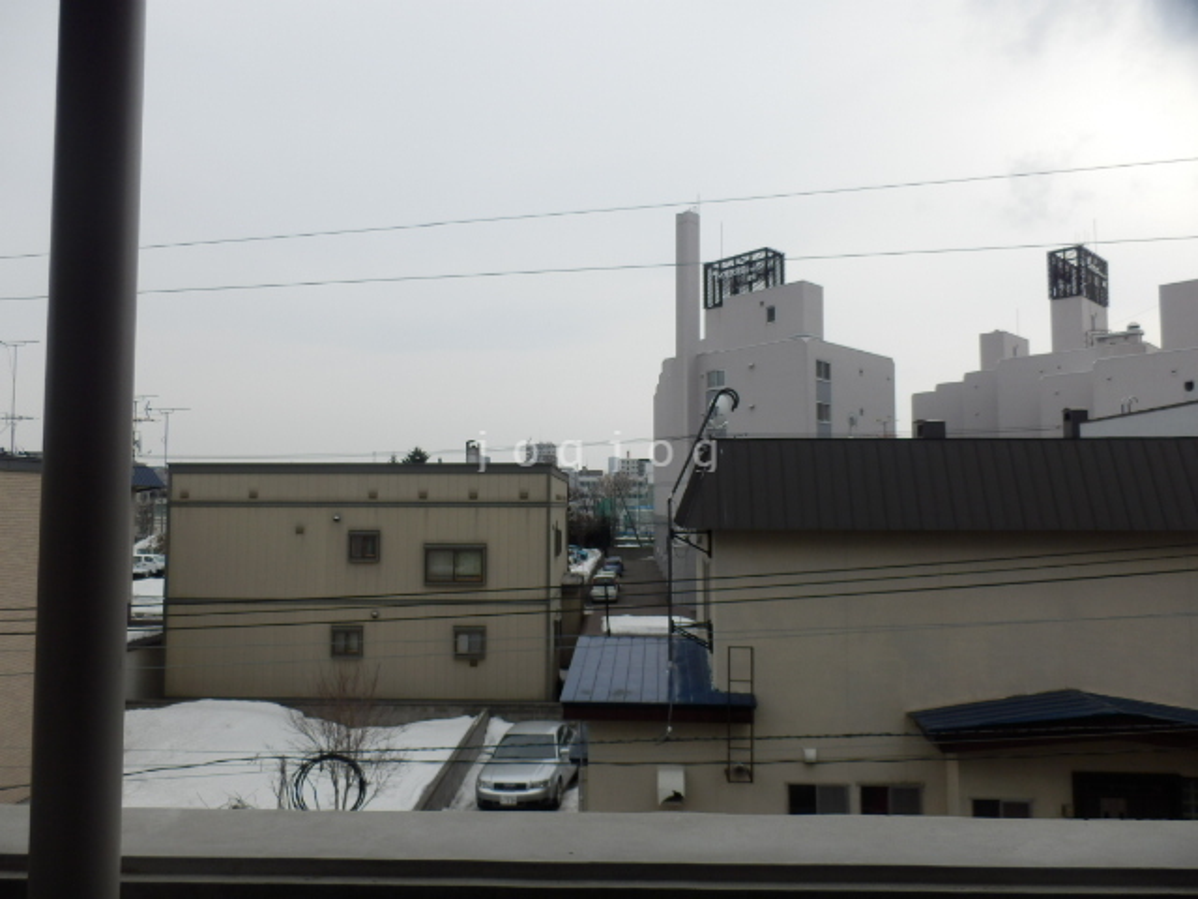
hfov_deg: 71.6
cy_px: 450
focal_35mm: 24
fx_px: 831
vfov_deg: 56.8
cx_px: 599
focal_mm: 4.2
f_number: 3
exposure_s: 1/500
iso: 80
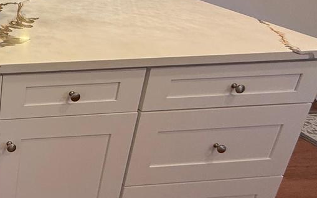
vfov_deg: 29.3
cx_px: -78
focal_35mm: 42
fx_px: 363
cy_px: 21
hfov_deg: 35.3
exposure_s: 1/120
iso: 100
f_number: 2.2
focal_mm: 2.22
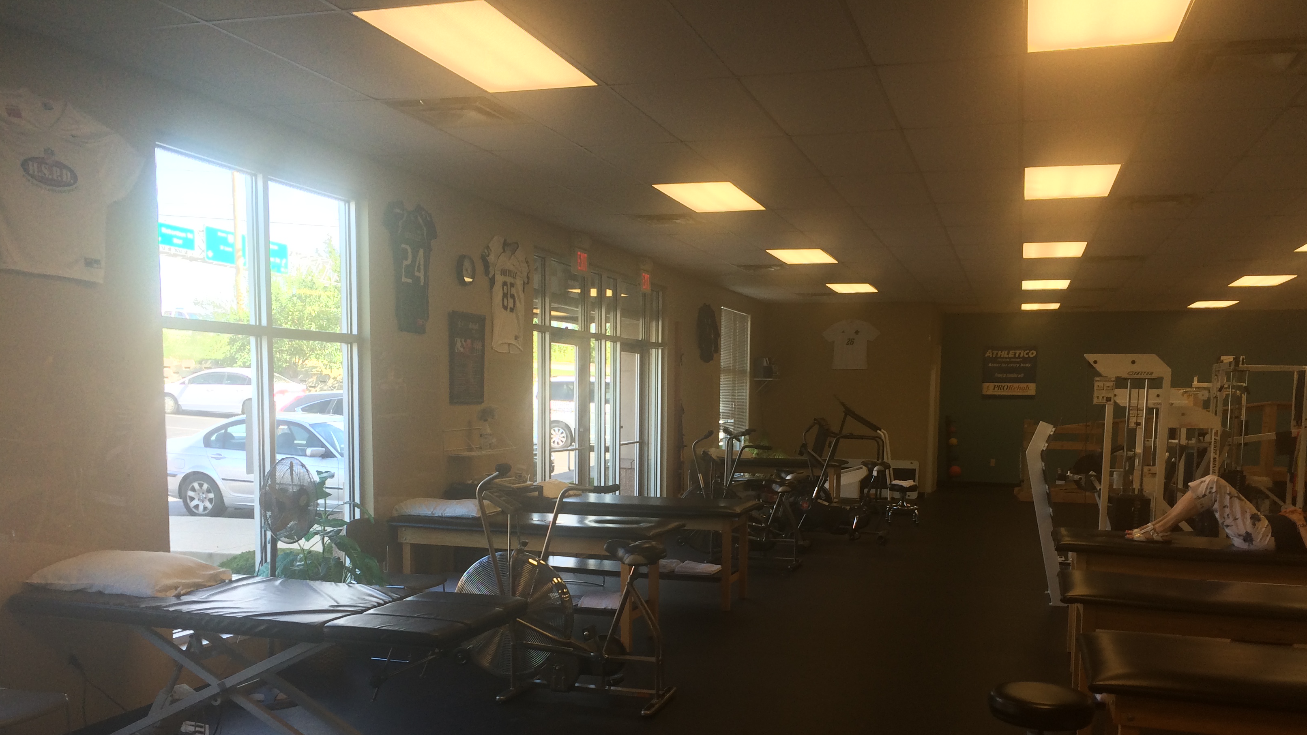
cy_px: 493
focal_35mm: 32
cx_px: 657
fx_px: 1109
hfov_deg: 61.0
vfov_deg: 36.3
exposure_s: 1/120
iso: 64
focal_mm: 4.15
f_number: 2.2
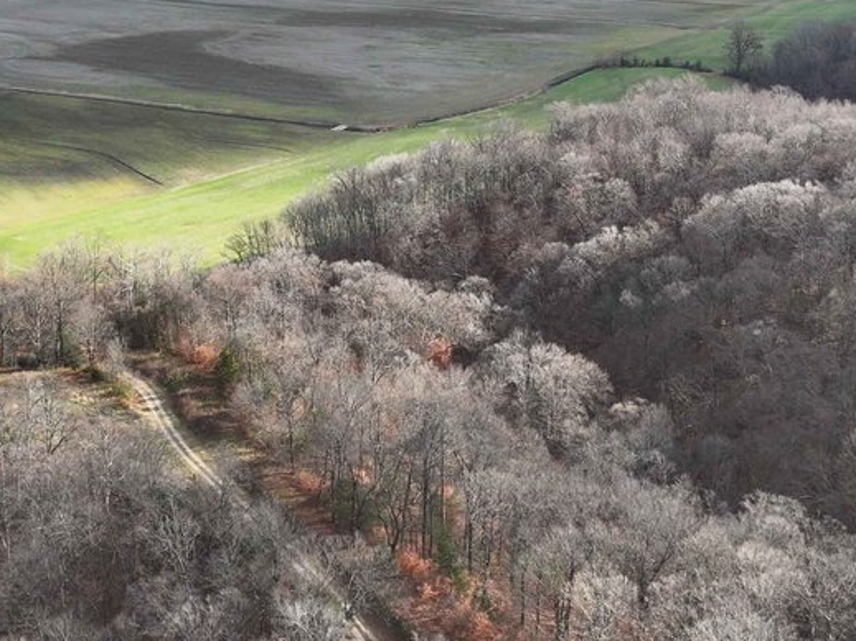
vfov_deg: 20.7
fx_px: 1731
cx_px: 387
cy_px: 95
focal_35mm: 70
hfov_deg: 27.8
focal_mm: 12.29
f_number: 2.8
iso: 170
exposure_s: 1/1250
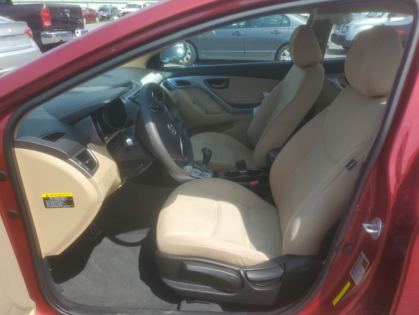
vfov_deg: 53.1
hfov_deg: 67.3
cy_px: 158
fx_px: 315
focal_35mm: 26
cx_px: 210
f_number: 1.5
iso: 50
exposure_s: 1/1667
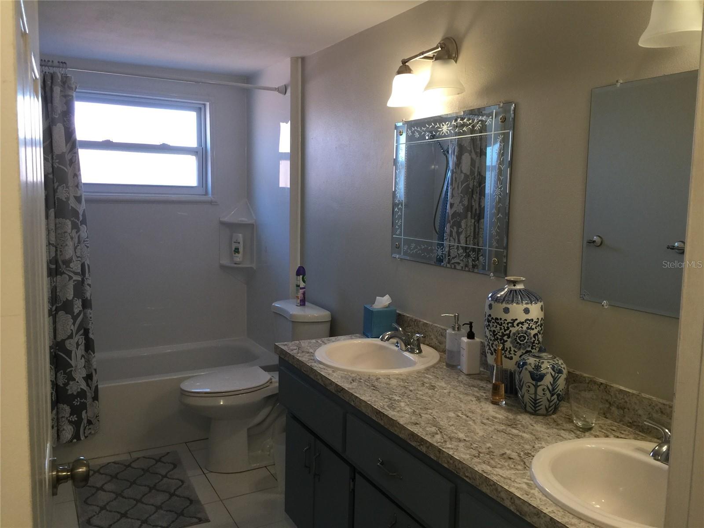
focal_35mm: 29
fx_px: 590
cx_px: 352
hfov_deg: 61.7
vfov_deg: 48.2
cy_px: 264
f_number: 2.2
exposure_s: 1/30
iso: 50
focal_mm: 4.15
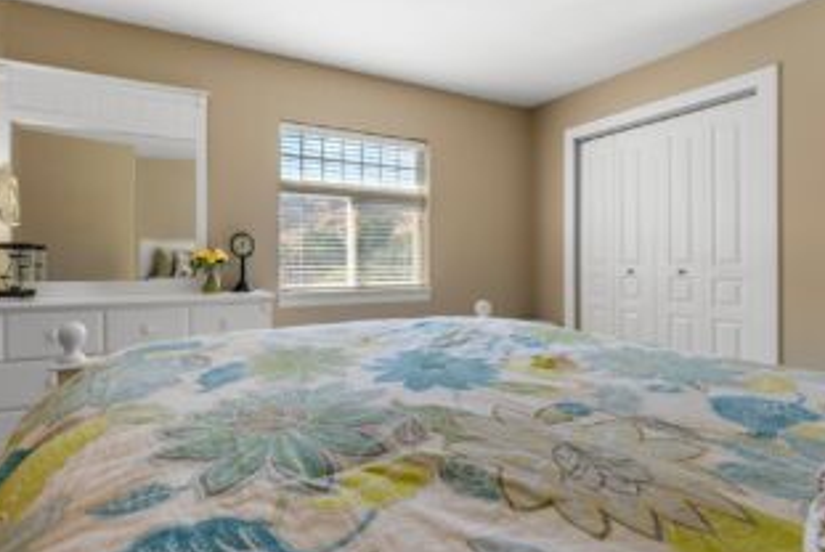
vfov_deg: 67.4
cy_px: 259
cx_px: 382
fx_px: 413
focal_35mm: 18
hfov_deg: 89.8
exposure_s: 1/125
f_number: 4.5
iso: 400
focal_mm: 14
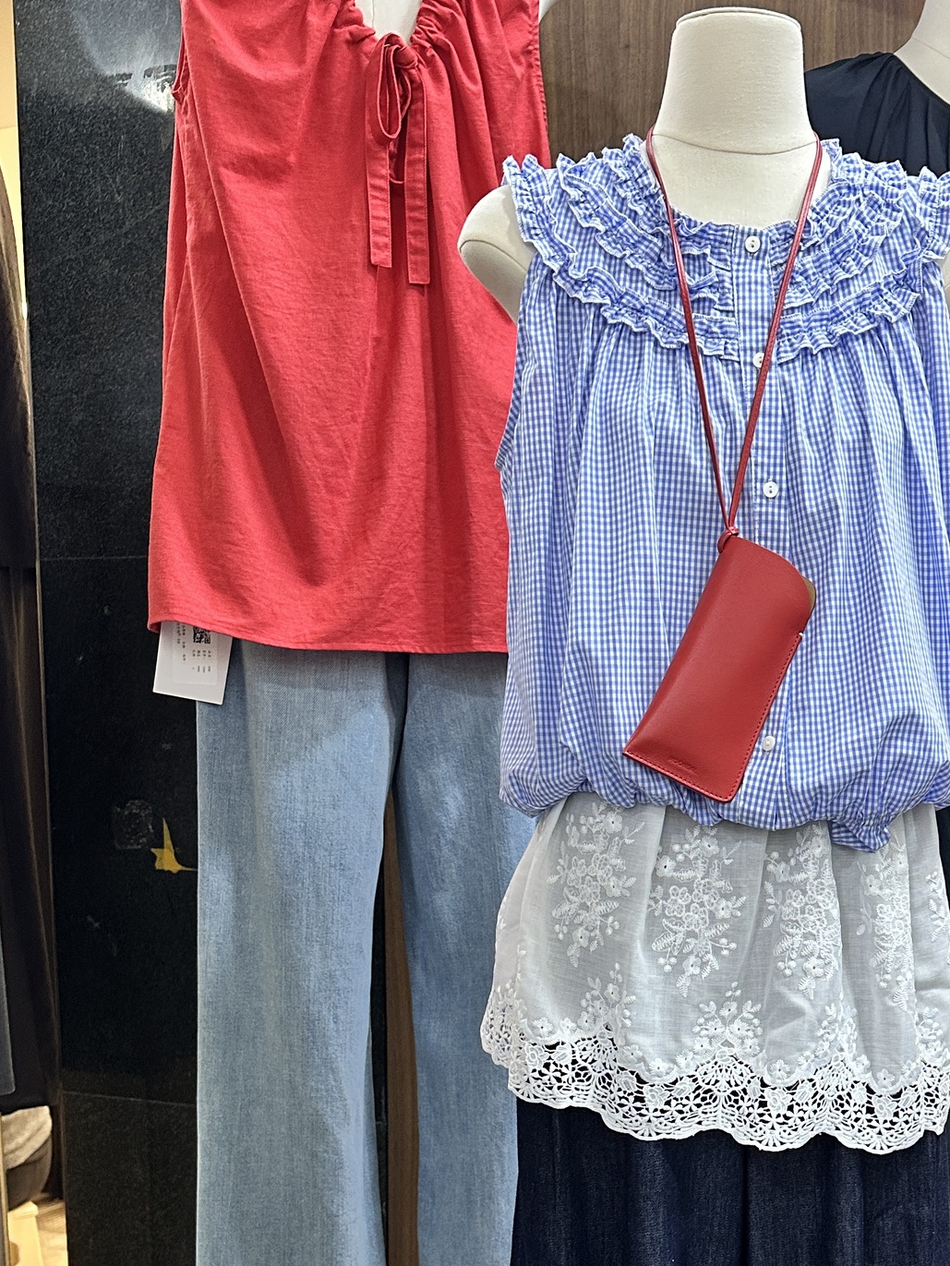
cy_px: 959
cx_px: 729
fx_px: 1536
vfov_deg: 43.3
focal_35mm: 42
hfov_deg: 33.6
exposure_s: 1/50
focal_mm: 6.86
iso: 250
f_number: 1.78
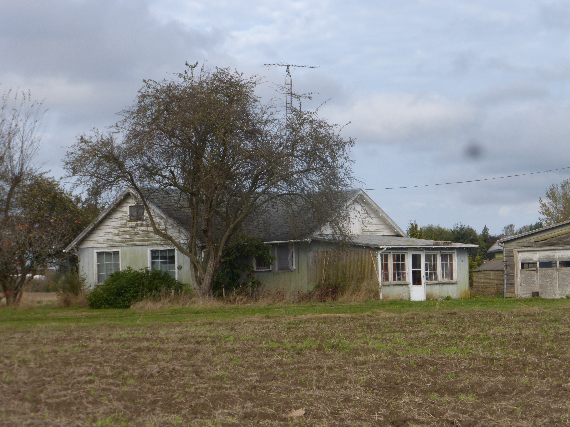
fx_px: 1581
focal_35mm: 96
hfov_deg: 20.4
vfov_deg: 15.4
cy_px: 214
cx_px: 285
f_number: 5.3
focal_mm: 17.1
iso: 100
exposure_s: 1/400
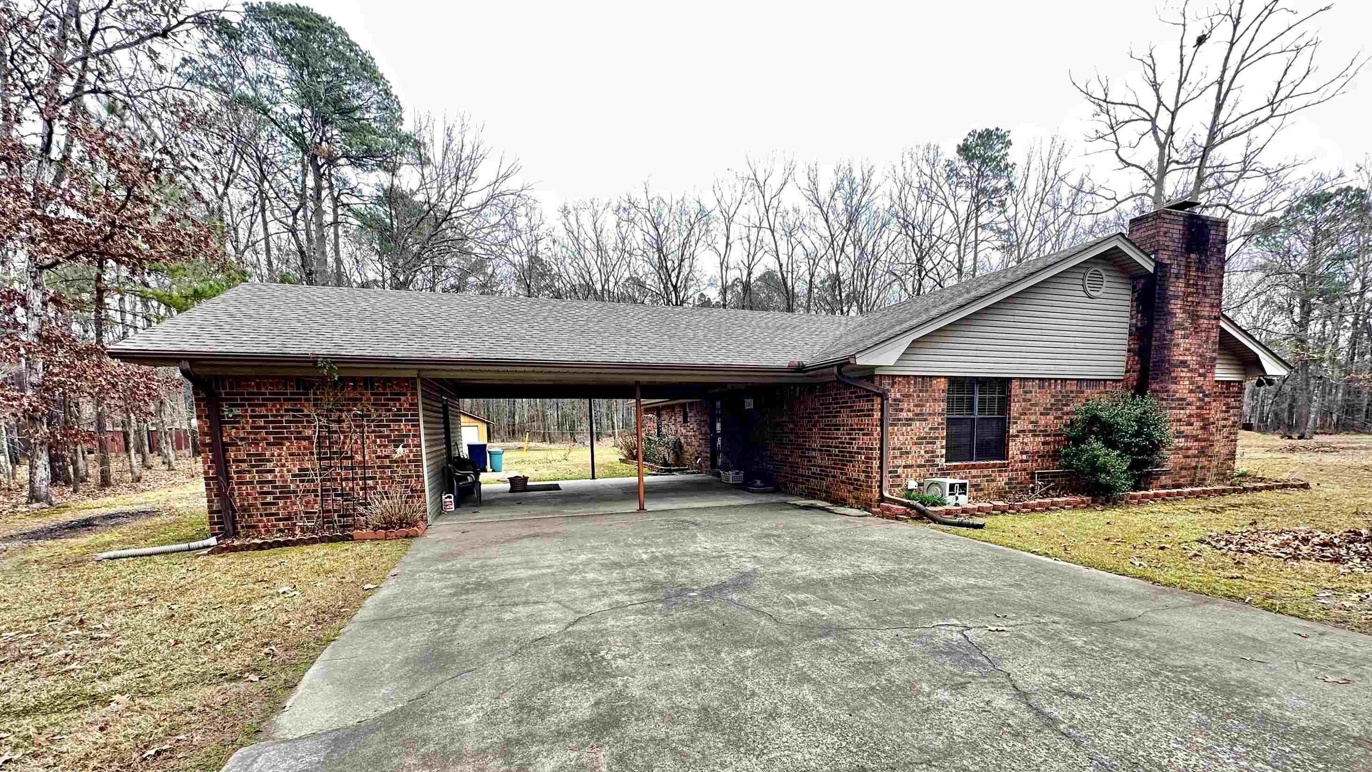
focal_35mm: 16
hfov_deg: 99.3
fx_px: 582
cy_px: 491
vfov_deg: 65.9
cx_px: 716
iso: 40
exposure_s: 1/100
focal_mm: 2.22
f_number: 2.2
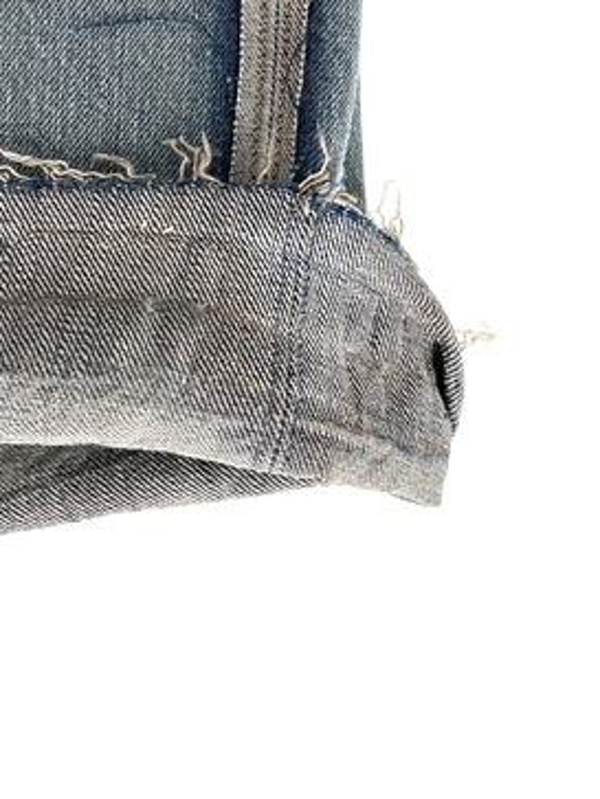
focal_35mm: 51
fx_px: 1179
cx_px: 240
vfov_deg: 36.1
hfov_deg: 28.5
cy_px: 145
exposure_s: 1/120
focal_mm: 3
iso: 25
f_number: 1.8
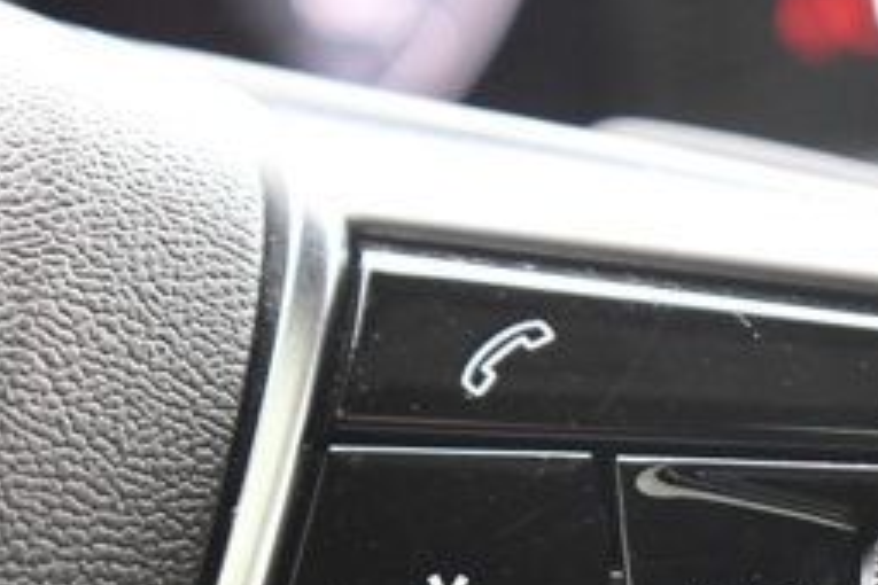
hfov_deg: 9.9
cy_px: 707
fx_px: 5024
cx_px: 764
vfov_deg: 6.6
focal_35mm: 206
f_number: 5.6
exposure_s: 1/125
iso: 2200
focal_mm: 55
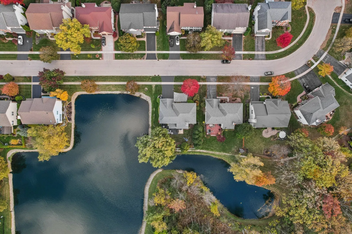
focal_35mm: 22
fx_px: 215
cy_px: 117
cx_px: 176
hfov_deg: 78.6
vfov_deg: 57.2
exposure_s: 1/200
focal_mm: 8.4
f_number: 2.8
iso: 100
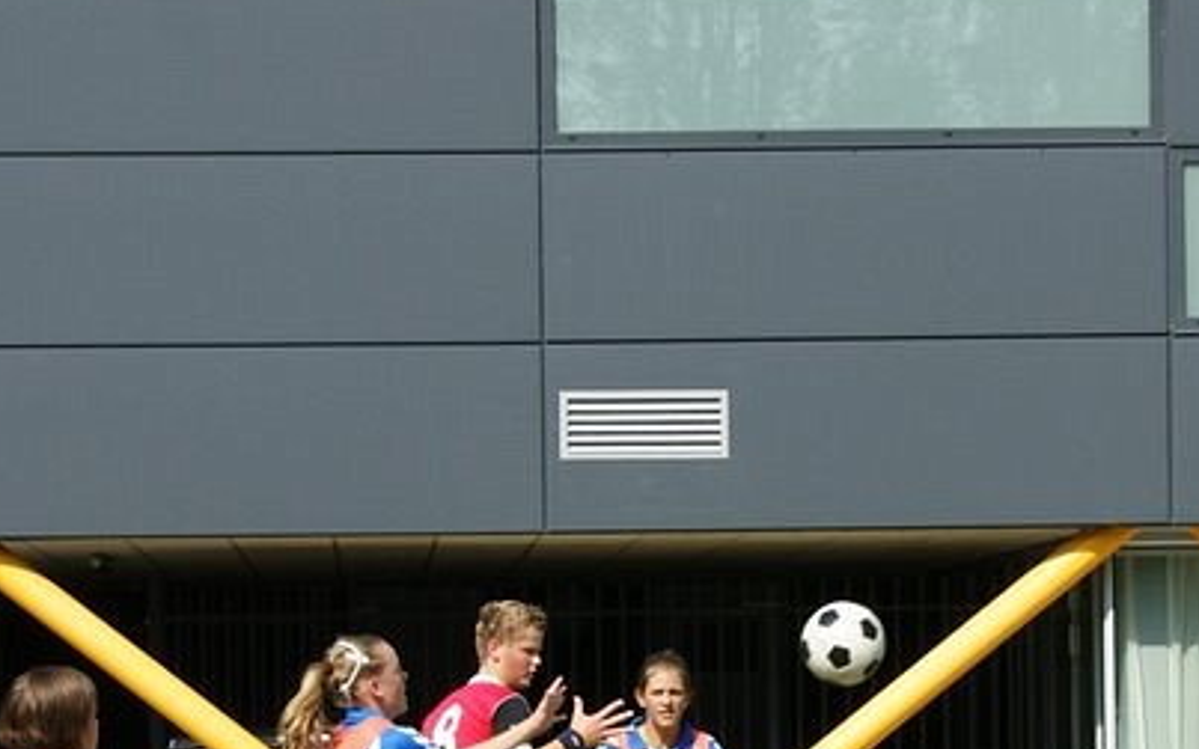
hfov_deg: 11.5
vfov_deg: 7.2
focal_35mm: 182
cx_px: 690
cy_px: 765
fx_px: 5948
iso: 200
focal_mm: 40
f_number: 9
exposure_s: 1/400
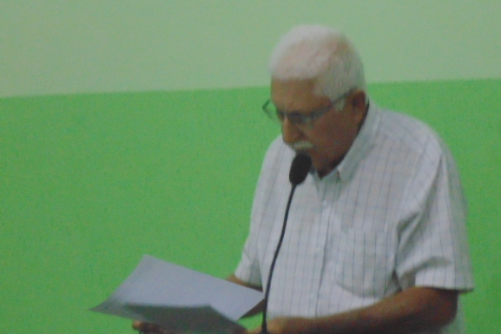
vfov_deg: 3.3
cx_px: 244
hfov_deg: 5.0
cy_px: 179
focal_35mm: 413
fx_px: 5749
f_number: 6
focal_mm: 64.1
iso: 800
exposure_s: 1/40
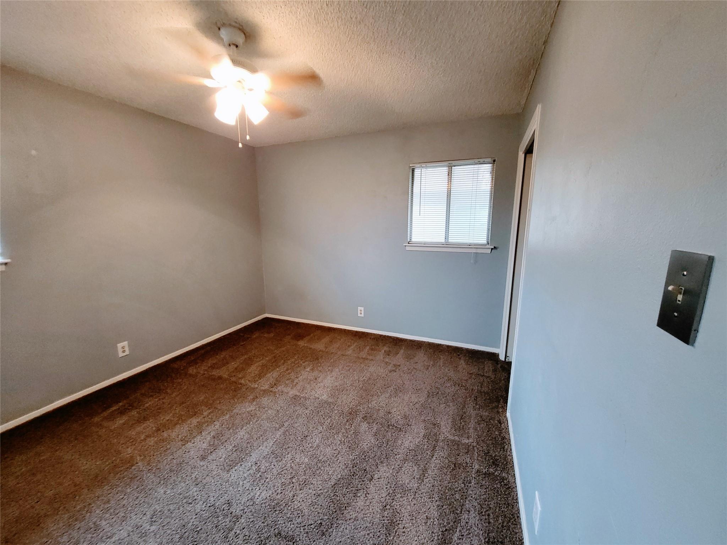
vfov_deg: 89.9
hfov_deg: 106.2
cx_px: 364
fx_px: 273
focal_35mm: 13
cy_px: 272
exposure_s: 1/30
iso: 400
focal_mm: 1.74
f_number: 2.2
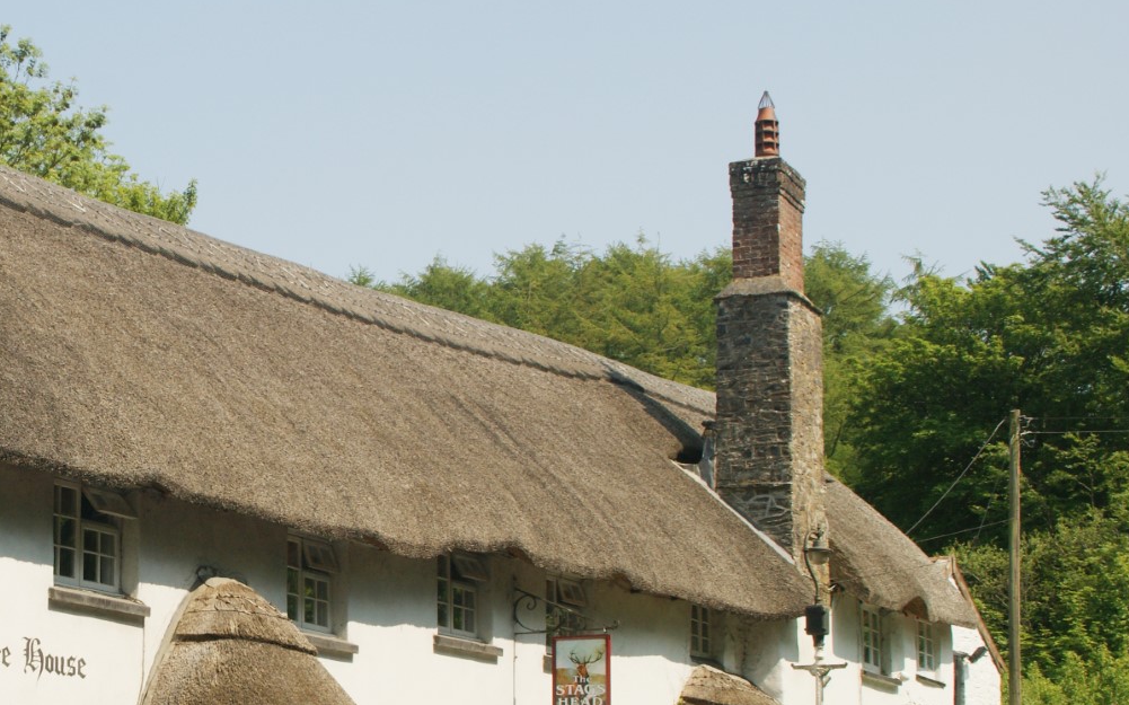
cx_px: 143
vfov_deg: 14.8
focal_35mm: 88
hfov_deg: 23.0
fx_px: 2707
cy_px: 510
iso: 100
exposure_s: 1/80
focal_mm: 30
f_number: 9
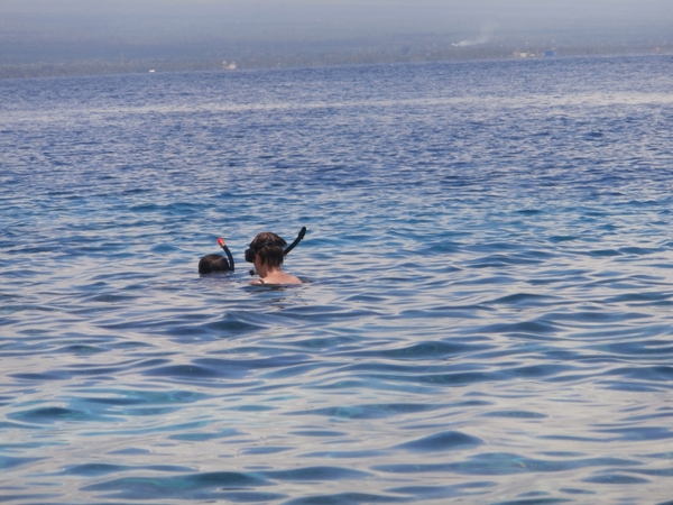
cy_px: 252
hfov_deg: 8.2
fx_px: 4666
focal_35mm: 240
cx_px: 336
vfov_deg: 6.2
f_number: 5.8
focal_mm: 42
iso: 100
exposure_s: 1/500
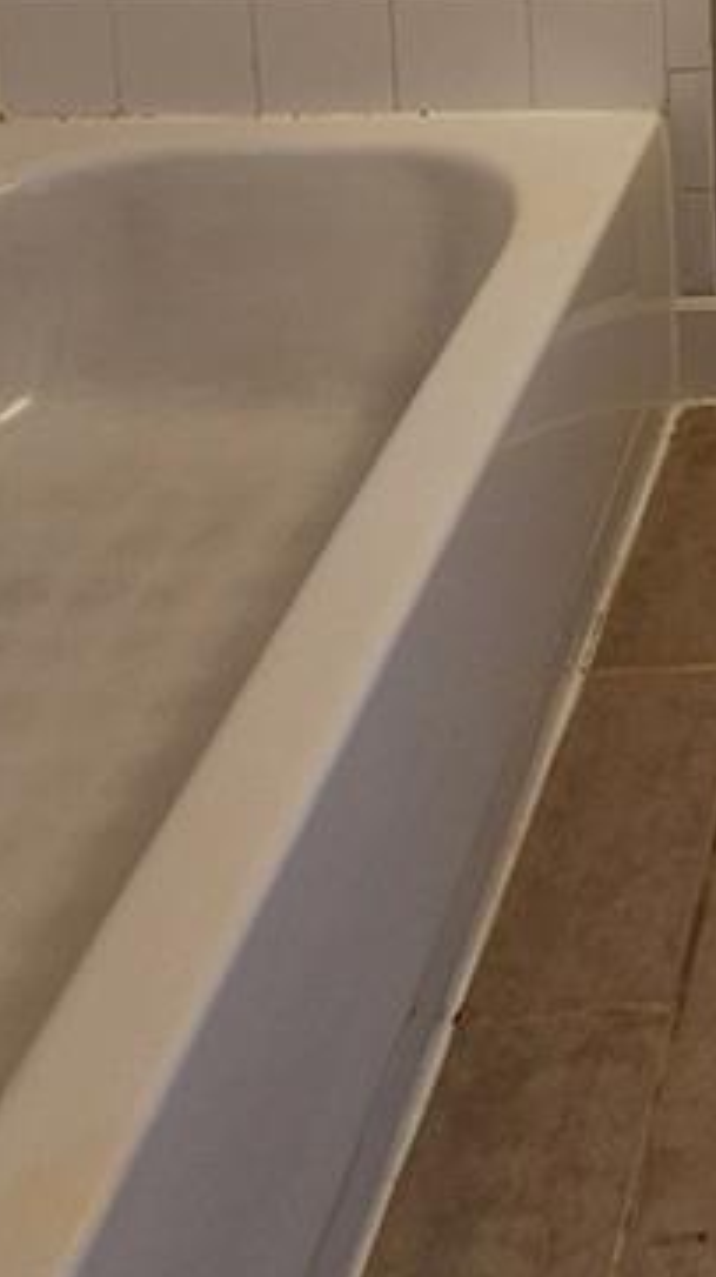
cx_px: 1213
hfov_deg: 20.0
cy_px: -466
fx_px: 1590
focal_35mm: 47
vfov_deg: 31.3
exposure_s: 1/60
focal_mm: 2.2
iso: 50
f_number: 2.2
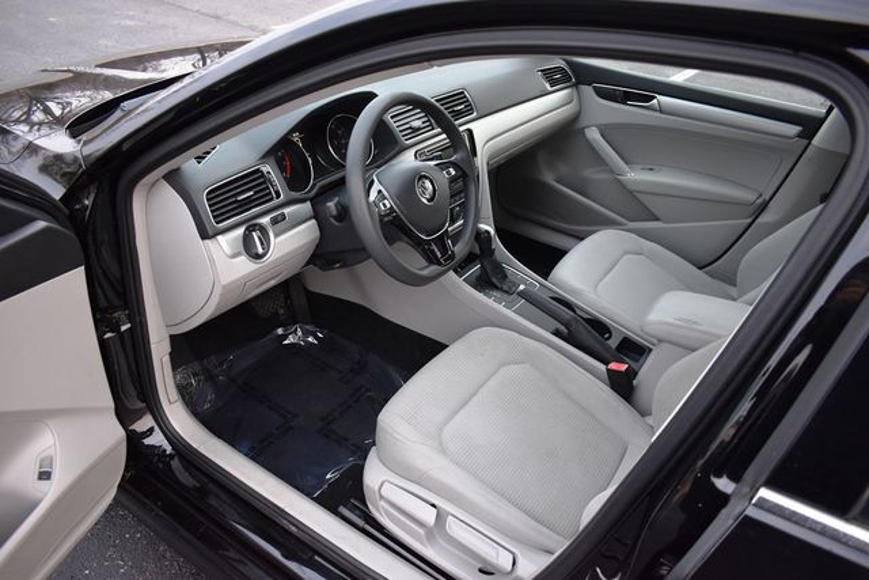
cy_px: 290
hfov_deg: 67.4
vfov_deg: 48.0
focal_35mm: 27
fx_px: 652
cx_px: 434
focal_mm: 18
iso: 1000
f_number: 3.5
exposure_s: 1/125
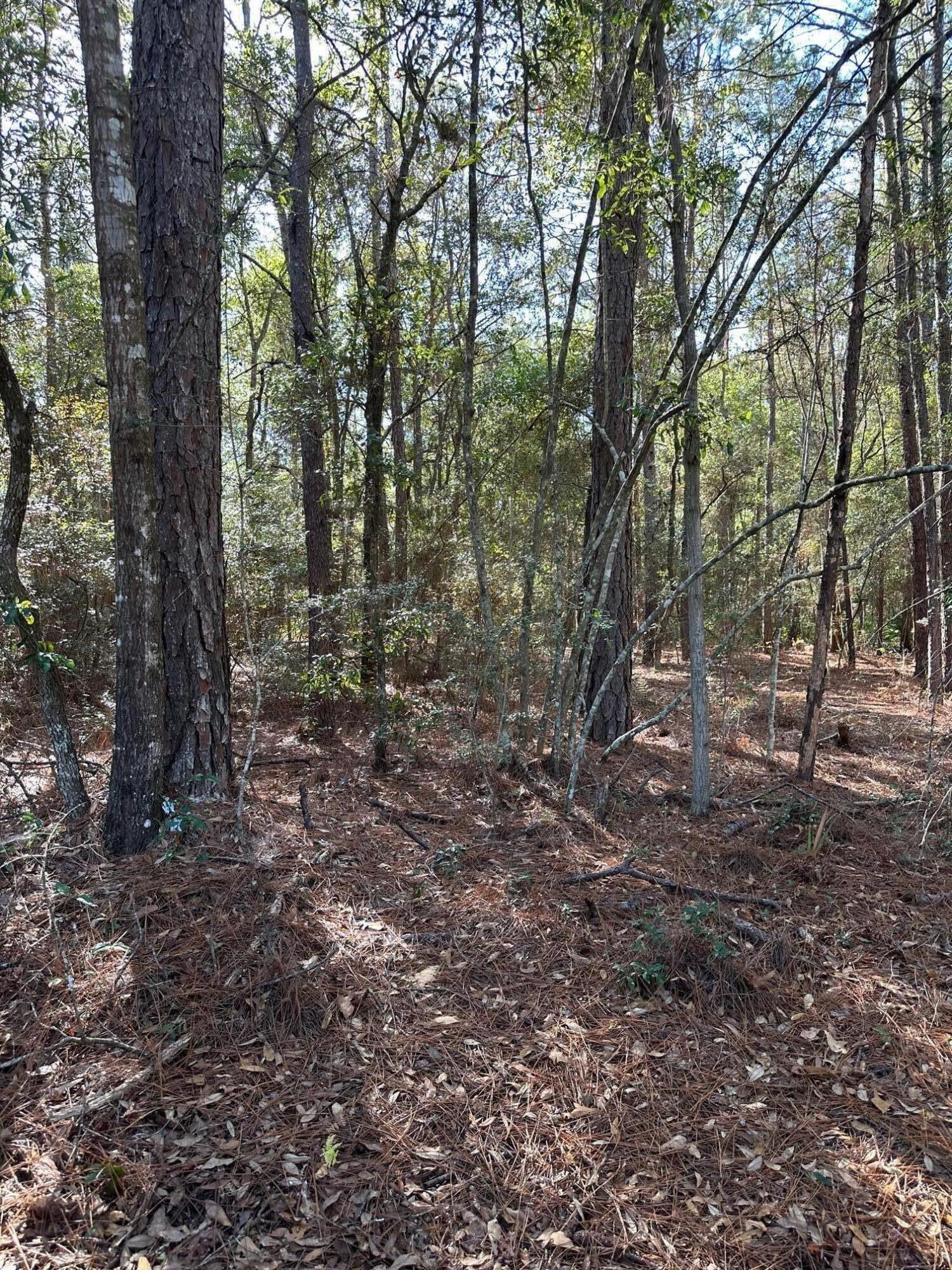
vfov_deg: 71.6
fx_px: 880
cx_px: 476
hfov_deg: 56.8
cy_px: 635
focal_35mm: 24
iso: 80
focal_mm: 6.86
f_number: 1.78
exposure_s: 1/121
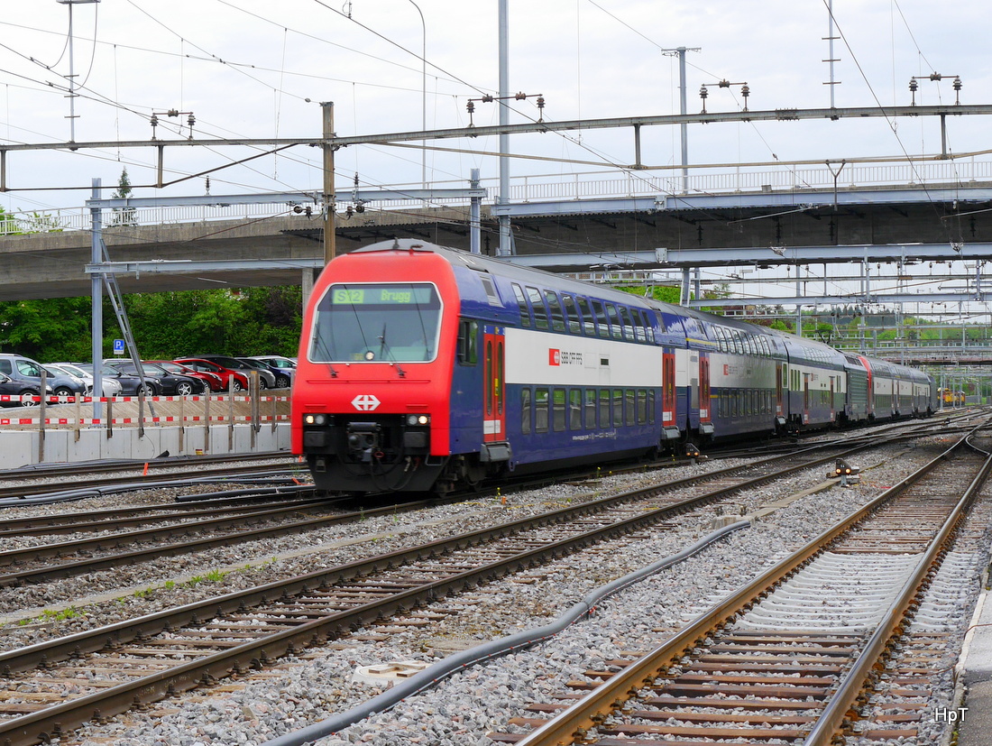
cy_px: 373
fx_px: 1491
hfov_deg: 36.8
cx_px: 496
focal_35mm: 52
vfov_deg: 28.1
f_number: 7.1
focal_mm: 26
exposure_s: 1/200
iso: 160
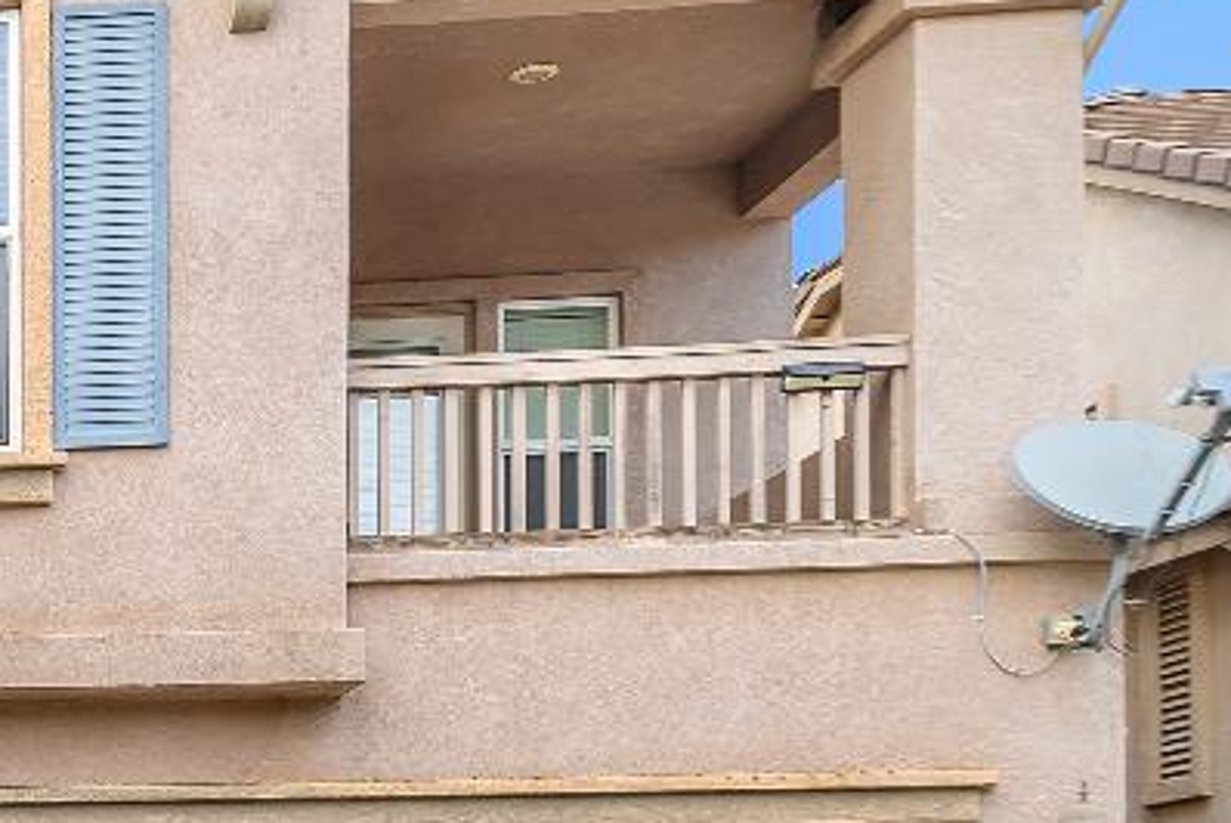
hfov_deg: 24.1
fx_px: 2190
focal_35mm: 64
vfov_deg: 19.6
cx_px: -656
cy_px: 1061
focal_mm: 17
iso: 100
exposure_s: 1/80
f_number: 5
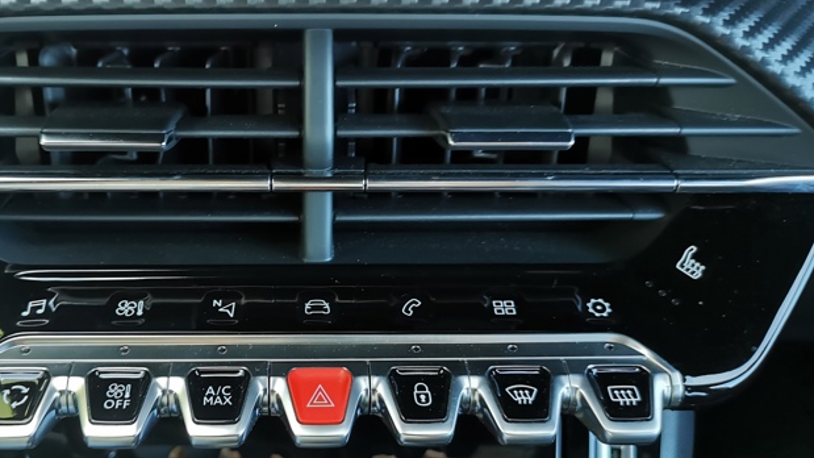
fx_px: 820
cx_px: 308
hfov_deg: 52.3
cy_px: 253
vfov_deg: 31.2
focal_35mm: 38
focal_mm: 5.58
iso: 250
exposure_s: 1/100
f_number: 1.8
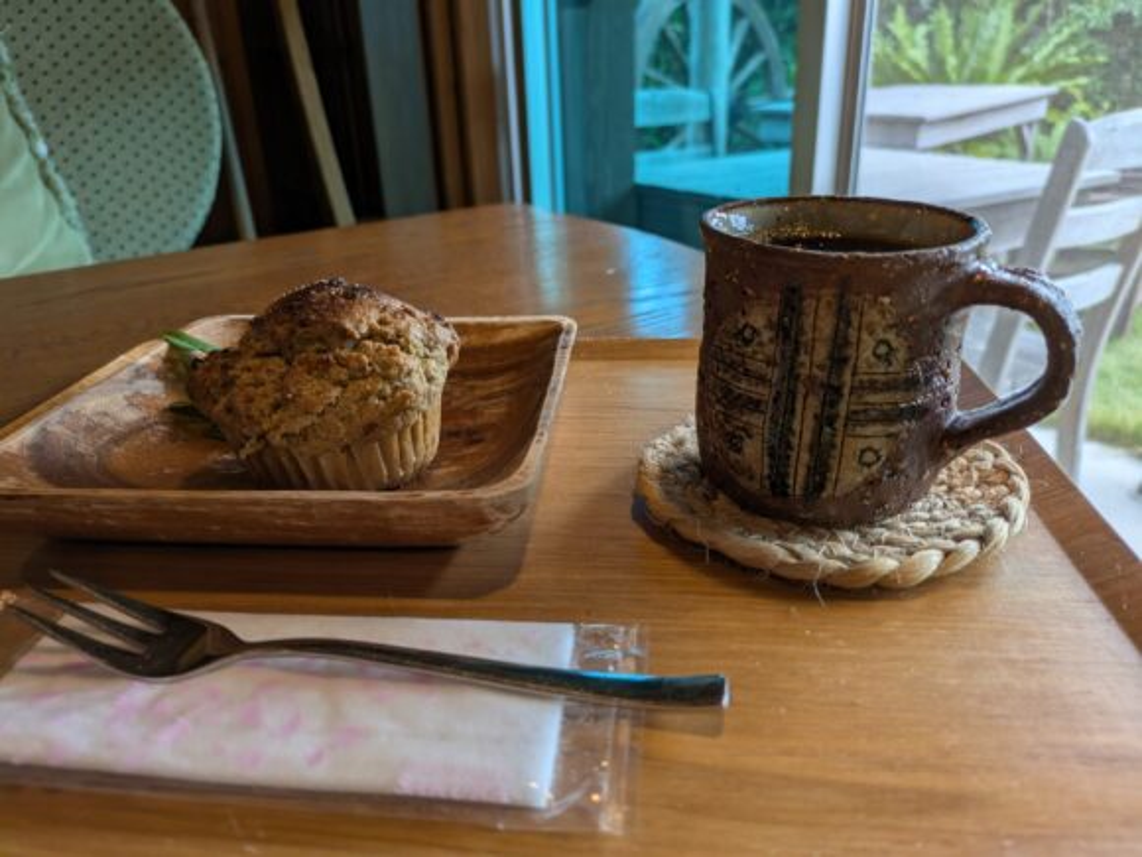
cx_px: 571
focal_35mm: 25
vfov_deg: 54.9
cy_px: 428
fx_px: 825
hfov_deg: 69.4
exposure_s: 1/120
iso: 71
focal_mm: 5.43
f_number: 1.89
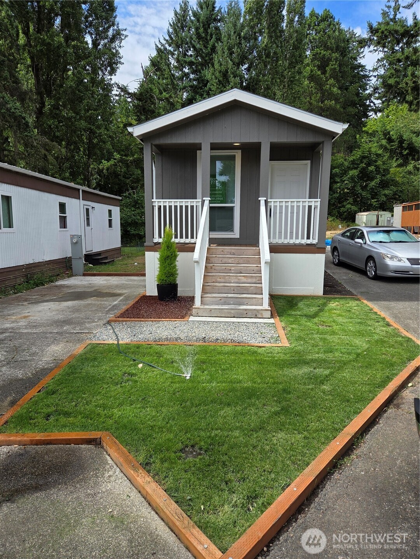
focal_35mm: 23
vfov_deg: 73.9
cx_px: 210
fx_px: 372
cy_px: 280
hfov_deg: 58.9
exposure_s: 1/2671
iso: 80
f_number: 1.8
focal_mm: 5.4
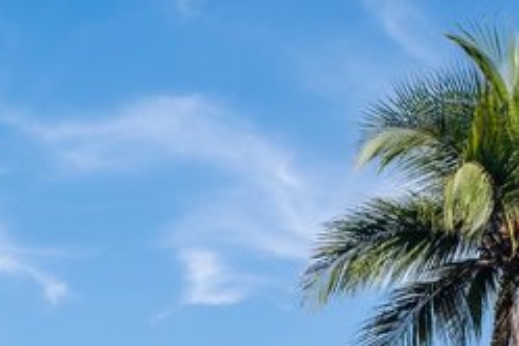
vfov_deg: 17.2
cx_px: 108
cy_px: 370
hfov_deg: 25.9
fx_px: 1110
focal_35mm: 77
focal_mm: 16
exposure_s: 1/120
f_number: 11
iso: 200
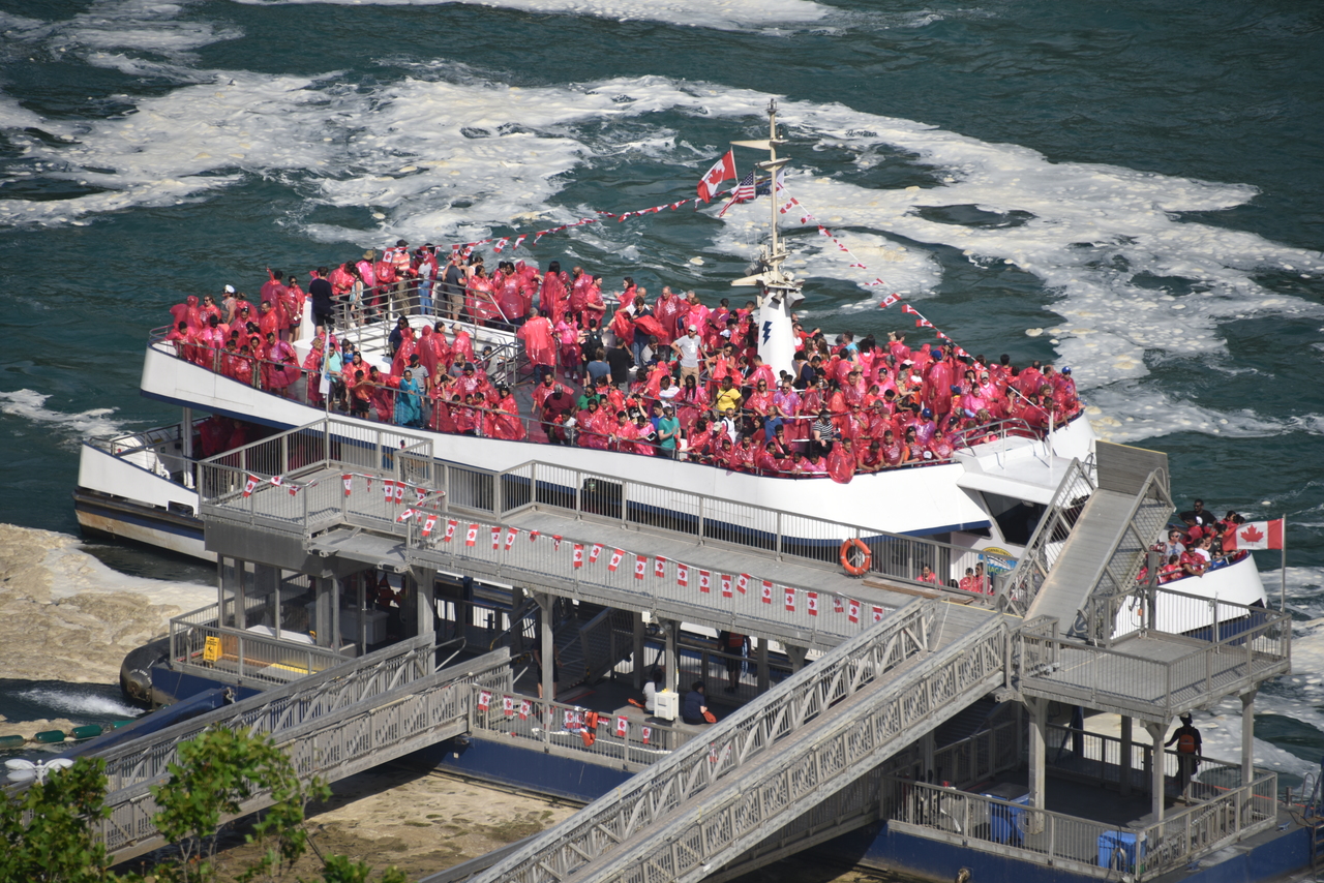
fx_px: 11035
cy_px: 442
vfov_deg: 4.6
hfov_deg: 6.9
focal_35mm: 300
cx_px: 662
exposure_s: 1/640
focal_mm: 300
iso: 100
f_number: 6.3
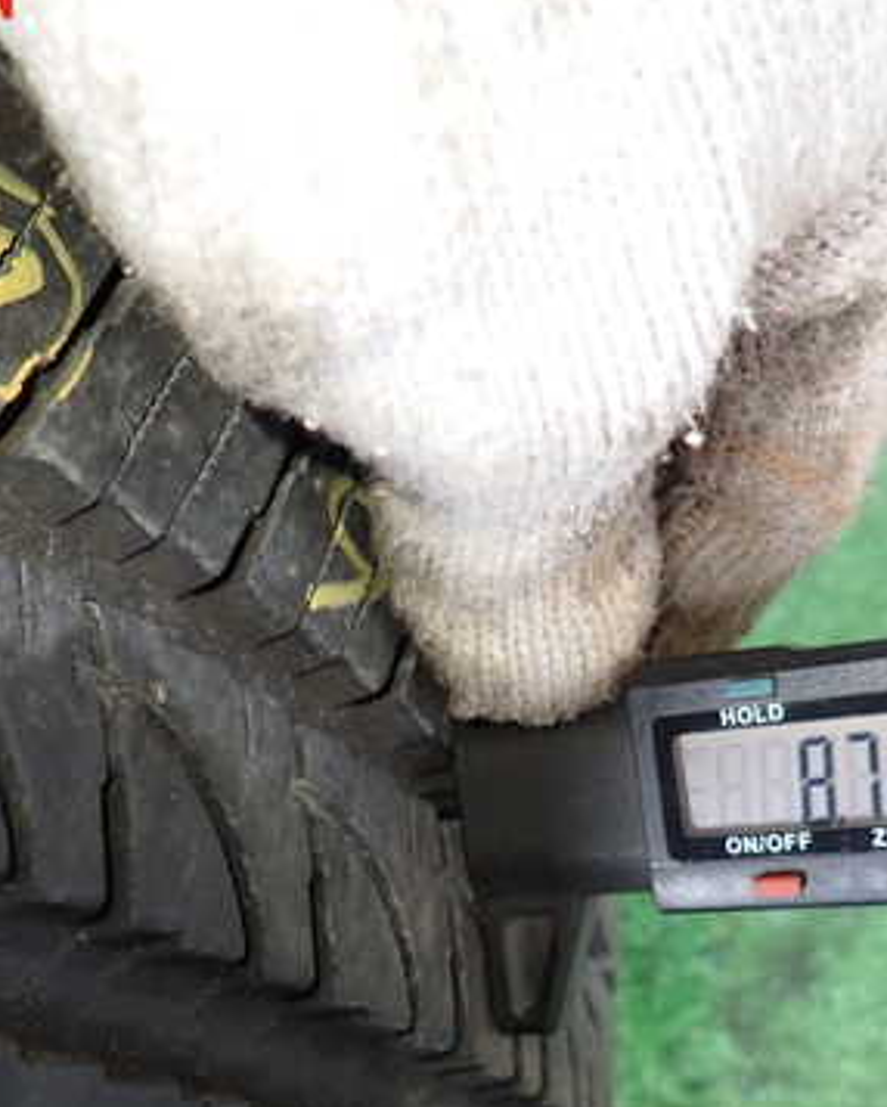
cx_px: 381
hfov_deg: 36.5
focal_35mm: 41
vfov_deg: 44.6
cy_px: 657
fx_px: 1344
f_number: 2
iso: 200
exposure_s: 1/60
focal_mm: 4.5
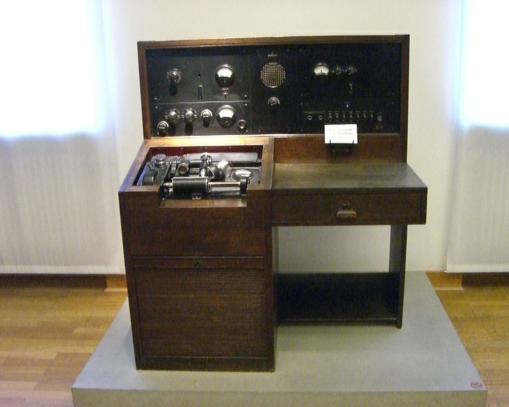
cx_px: 263
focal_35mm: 40
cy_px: 203
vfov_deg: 37.3
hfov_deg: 45.8
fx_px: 603
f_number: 2.7
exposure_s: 1/30
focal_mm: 6.2
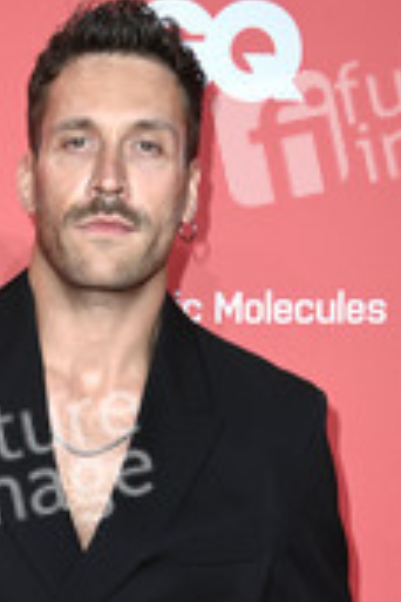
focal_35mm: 152
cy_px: 651
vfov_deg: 13.3
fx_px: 2539
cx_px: 74
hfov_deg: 9.0
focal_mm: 65
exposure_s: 1/250
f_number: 5.6
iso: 1000
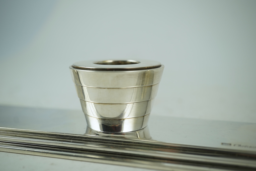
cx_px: 128
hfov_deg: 43.6
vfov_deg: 29.9
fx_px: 320
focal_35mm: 45
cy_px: 86
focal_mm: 30
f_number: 7.1
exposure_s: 1/40
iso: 200
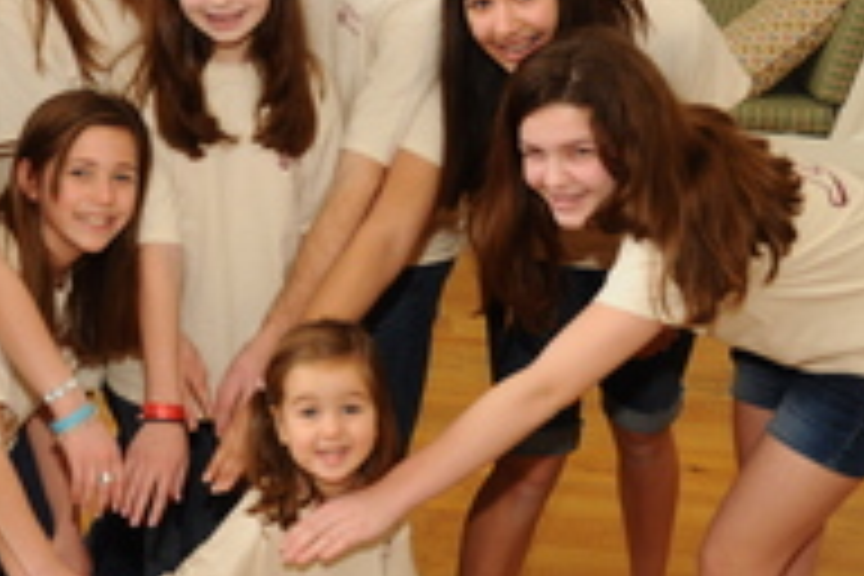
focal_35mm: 75
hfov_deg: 26.9
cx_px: 306
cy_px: 220
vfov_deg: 18.2
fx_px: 1800
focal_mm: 24
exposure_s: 1/60
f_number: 4.5
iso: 250
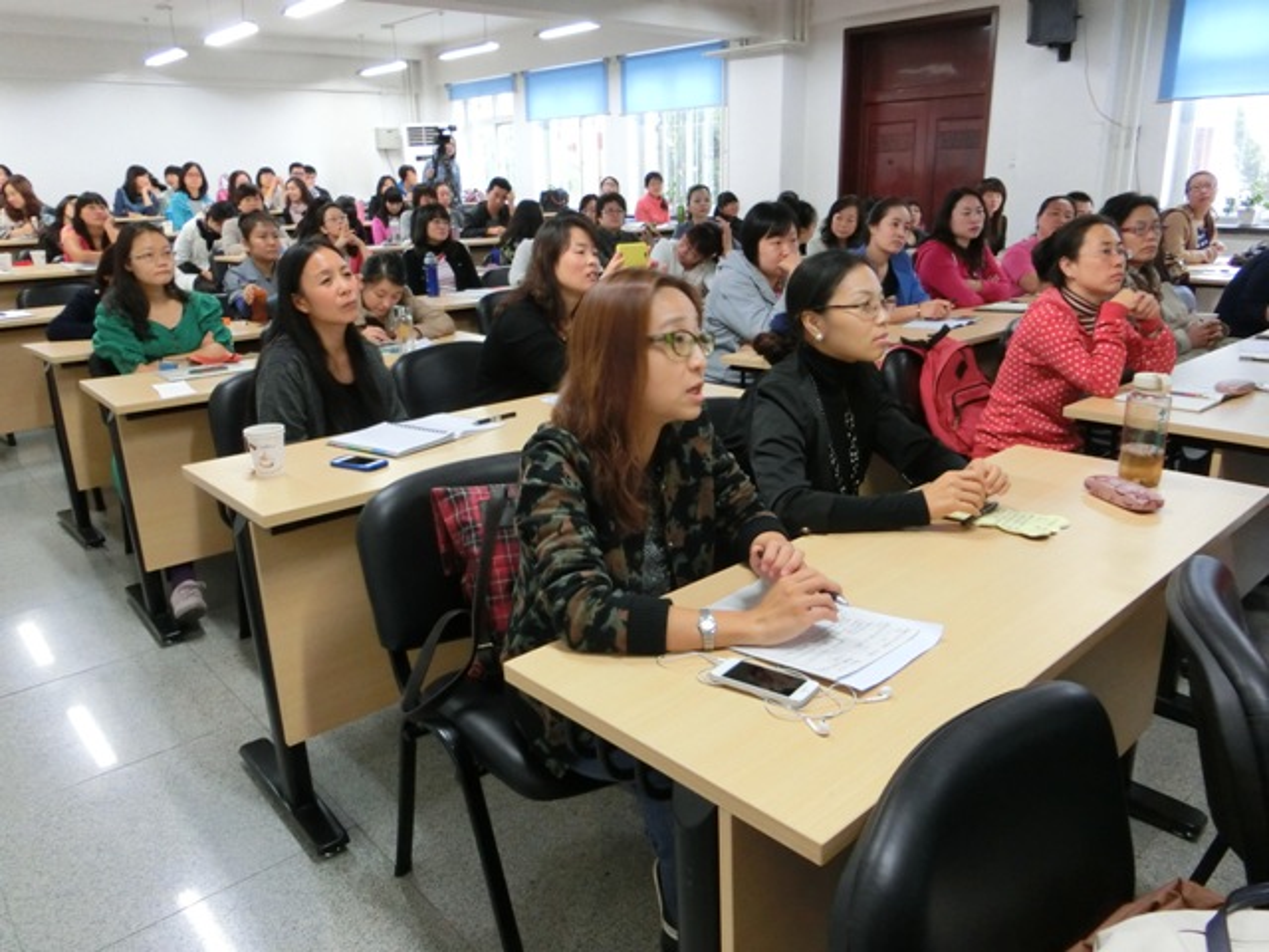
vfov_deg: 54.9
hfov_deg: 69.4
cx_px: 634
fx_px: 916
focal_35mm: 25
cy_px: 476
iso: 400
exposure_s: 1/25
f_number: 3.5
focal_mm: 4.5
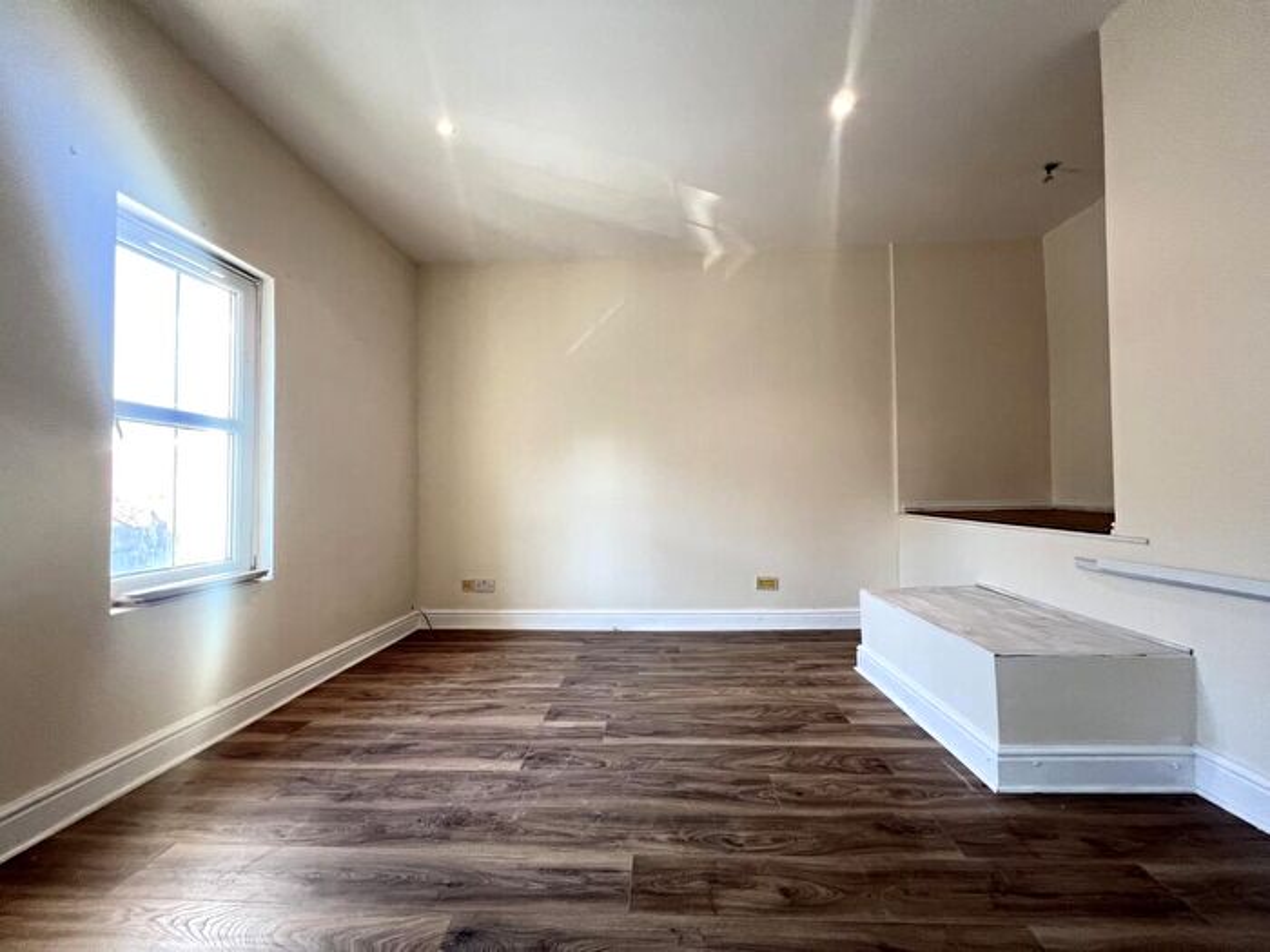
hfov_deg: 106.2
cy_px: 476
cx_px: 635
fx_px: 477
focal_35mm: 13
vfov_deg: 89.9
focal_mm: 1.57
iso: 125
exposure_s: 1/50
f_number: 1.8
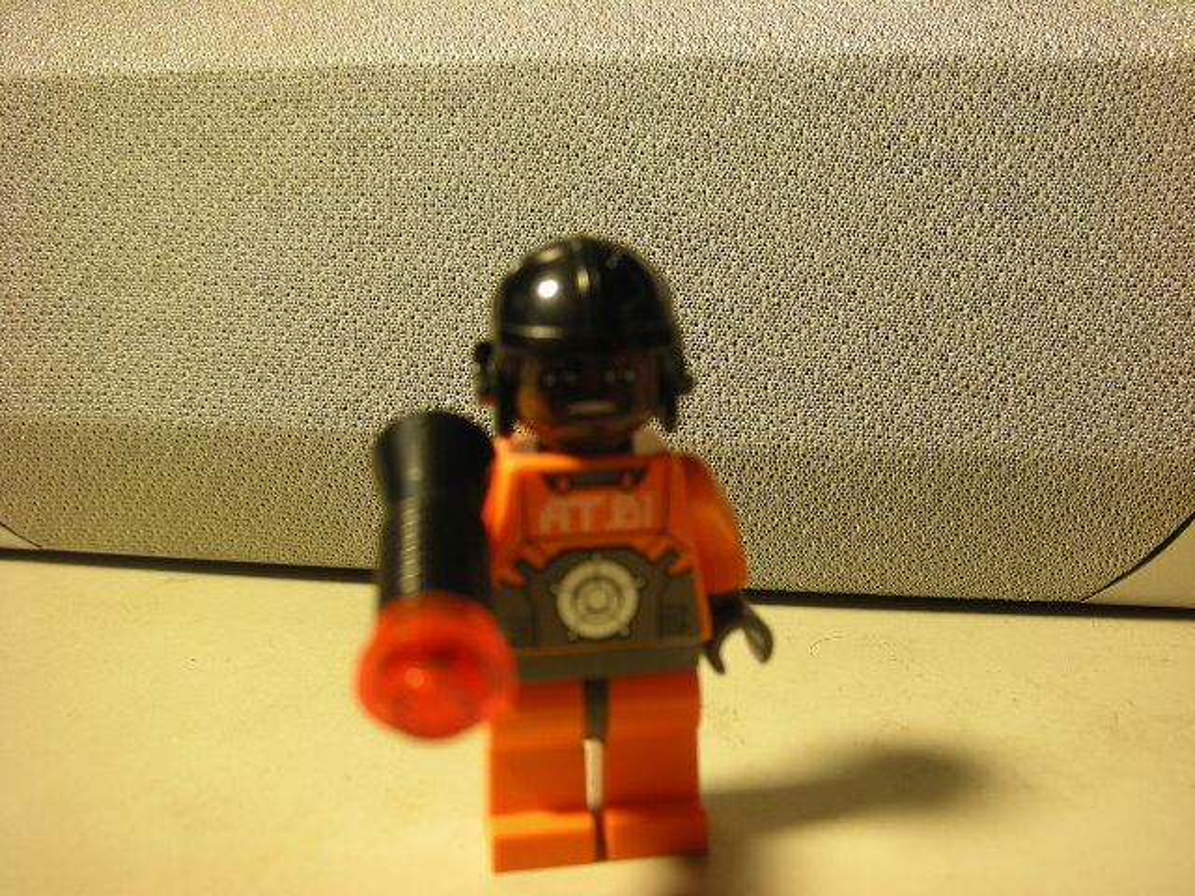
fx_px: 1208
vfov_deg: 40.7
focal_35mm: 35
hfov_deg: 52.6
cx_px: 598
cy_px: 448
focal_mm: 5.8
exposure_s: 1/5.7
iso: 50
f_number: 3
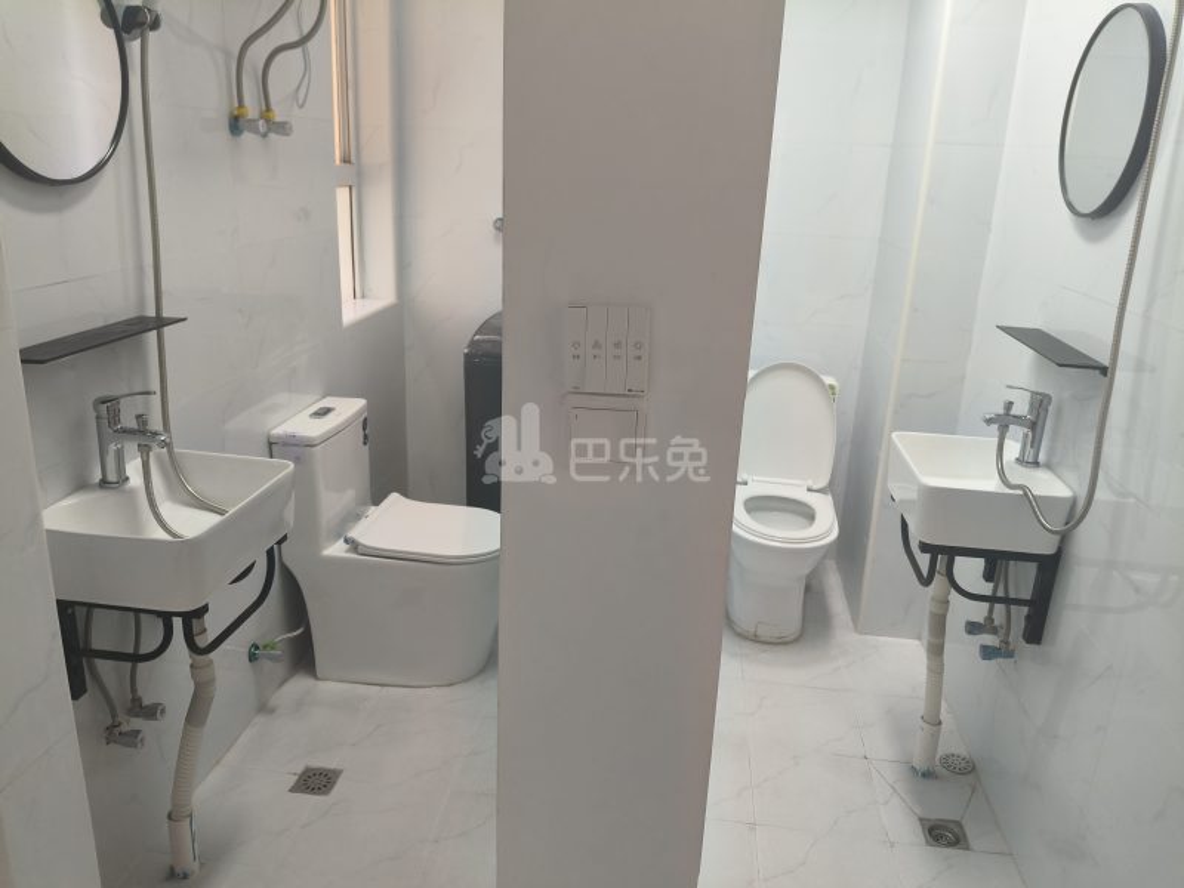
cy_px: 444
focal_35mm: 26
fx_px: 889
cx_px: 592
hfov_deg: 67.3
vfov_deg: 53.1
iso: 320
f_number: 1.8
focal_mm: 4.84
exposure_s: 1/120
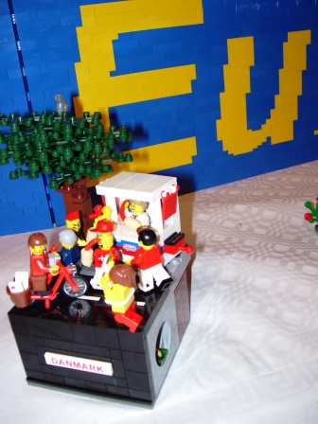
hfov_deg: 39.7
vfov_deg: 51.4
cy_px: 212
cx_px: 159
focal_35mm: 36
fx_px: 441
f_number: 2.7
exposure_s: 1/60
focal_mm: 6
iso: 80
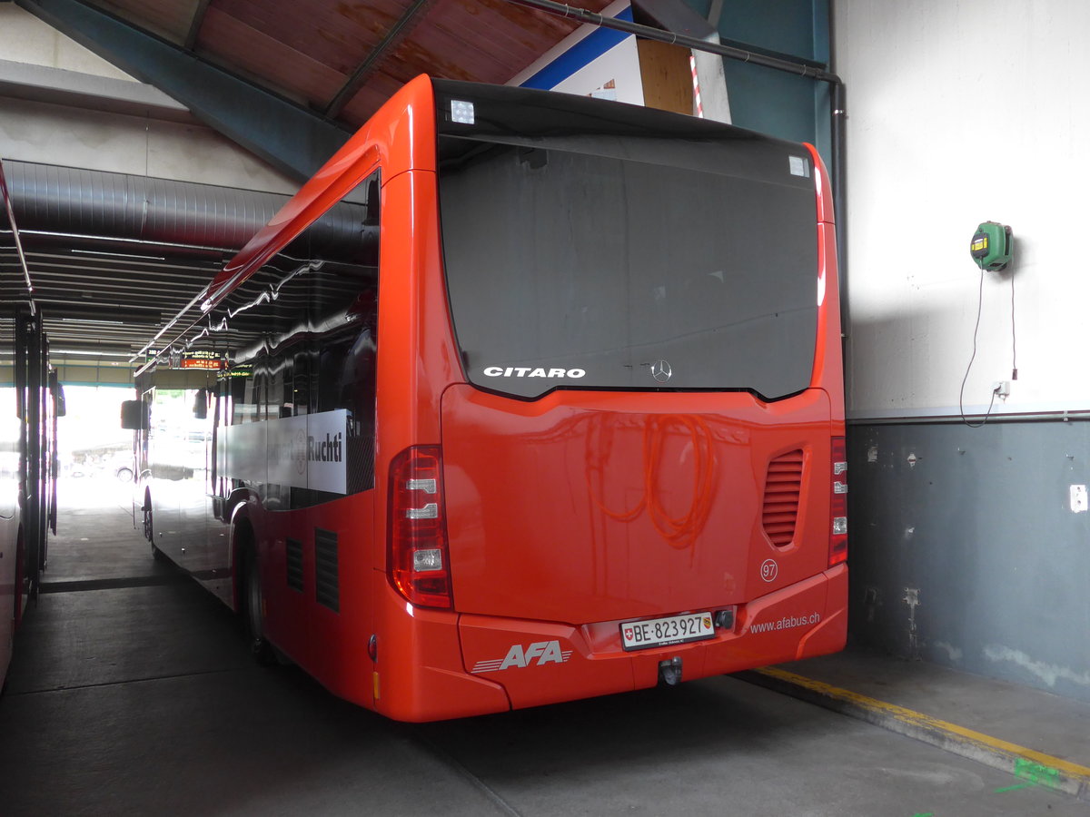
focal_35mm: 29
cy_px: 408
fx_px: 913
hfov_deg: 61.7
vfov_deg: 48.2
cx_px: 545
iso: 250
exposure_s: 1/60
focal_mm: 6
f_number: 2
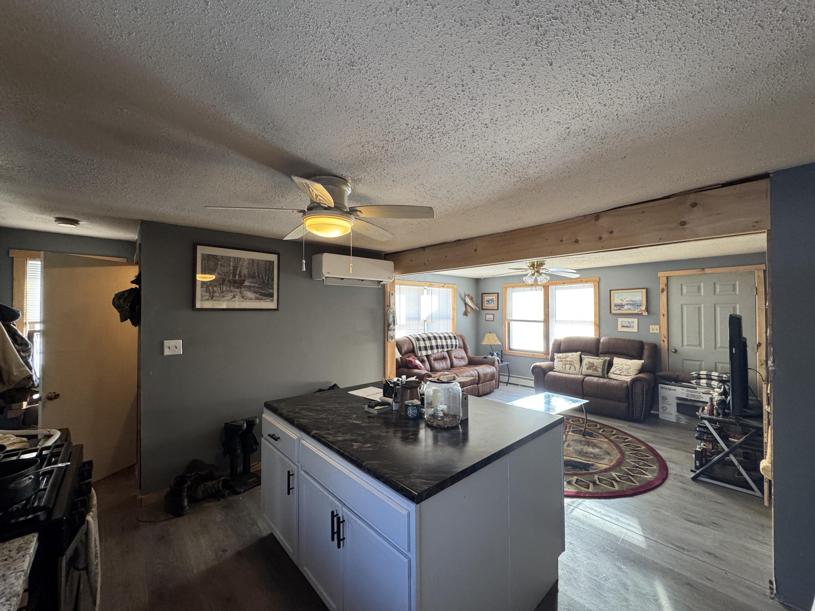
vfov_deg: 85.7
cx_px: 408
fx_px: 330
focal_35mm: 14
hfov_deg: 102.1
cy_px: 306
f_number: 2.2
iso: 320
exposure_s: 1/120
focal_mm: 2.22
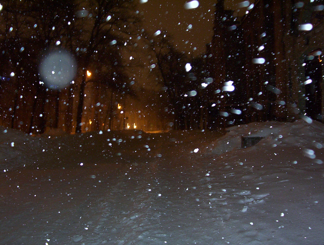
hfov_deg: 43.8
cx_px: 162
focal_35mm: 43
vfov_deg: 33.7
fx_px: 403
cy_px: 122
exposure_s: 1/2
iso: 140
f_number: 2.73
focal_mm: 5.77
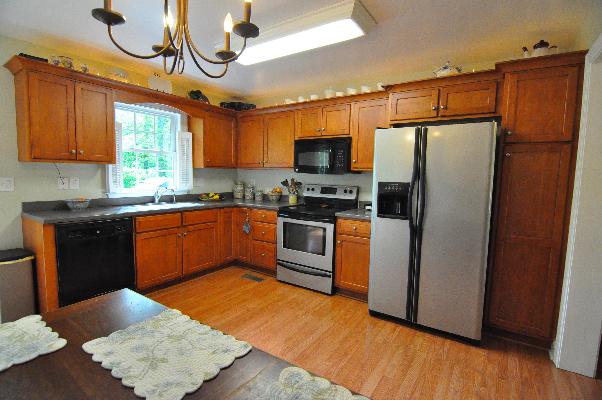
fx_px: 276
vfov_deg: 71.9
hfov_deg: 95.1
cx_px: 301
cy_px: 200
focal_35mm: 16
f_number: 4
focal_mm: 11
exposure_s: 1/250
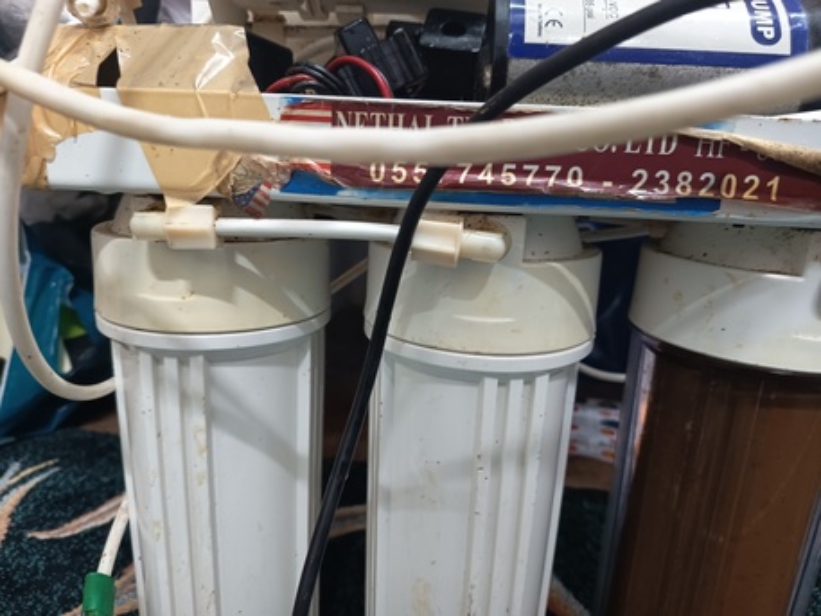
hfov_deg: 71.6
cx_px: 410
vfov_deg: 56.8
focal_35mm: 24
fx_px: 569
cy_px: 308
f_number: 1.7
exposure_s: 1/20
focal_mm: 5.27
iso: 1581
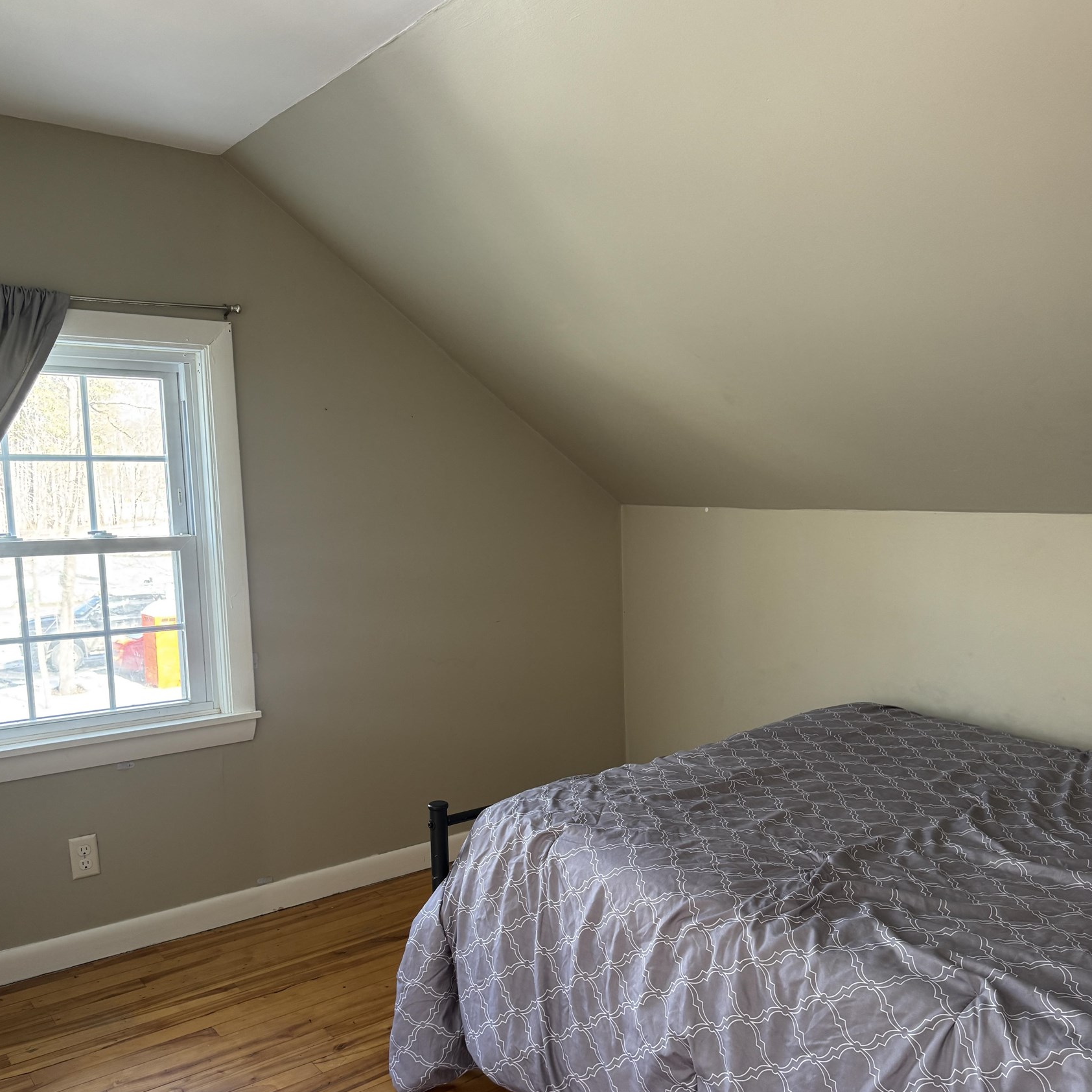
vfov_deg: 55.2
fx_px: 1035
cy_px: 662
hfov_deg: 55.6
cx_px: 545
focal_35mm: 29
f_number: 1.78
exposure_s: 1/112
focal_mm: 6.76
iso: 200
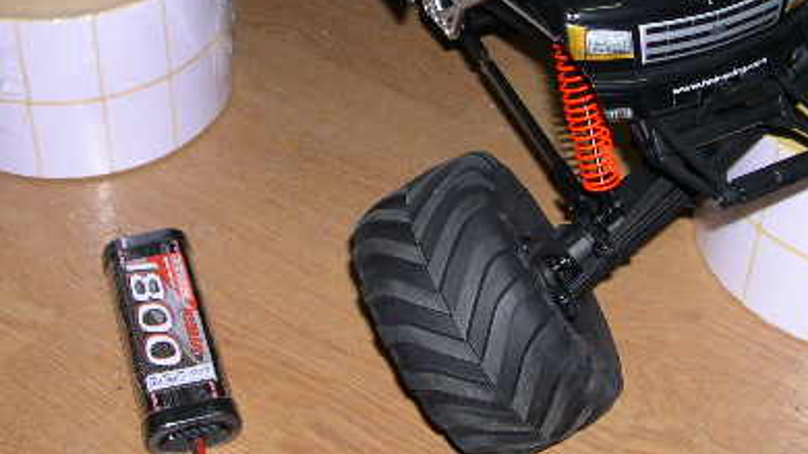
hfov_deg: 31.0
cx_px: 365
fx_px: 1456
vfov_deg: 17.6
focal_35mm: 68
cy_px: 91
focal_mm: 8
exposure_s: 1/60
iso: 100
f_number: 2.8
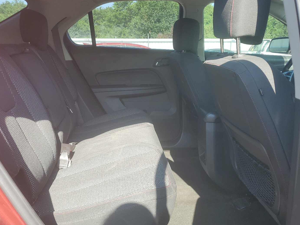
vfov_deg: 46.8
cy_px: 107
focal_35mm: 30
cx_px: 142
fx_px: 260
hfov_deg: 59.9
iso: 50
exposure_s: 1/312
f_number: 1.5
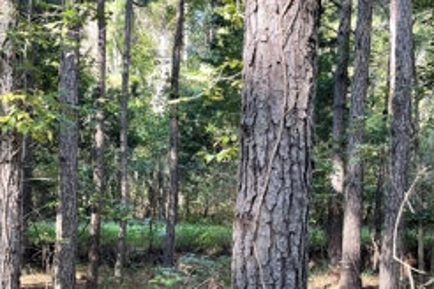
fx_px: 530
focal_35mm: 44
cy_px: 220
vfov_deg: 30.0
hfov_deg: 43.5
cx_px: 127
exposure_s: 1/121
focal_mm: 4.2
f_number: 1.6
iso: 80
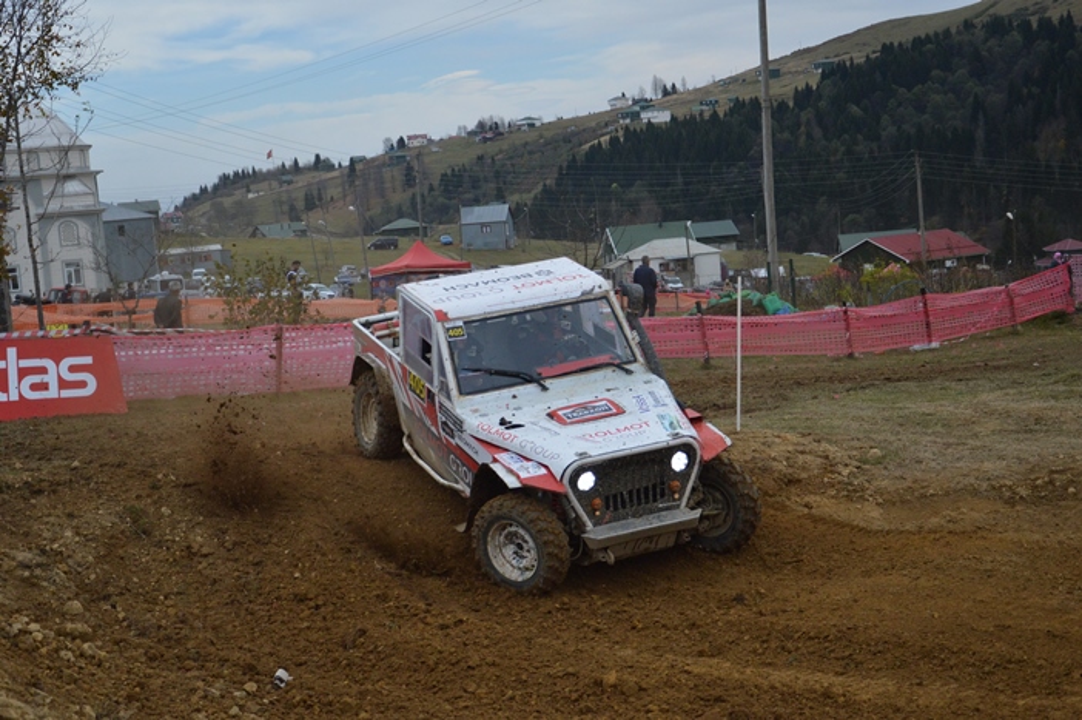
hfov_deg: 33.4
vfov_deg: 22.6
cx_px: 541
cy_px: 360
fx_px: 1802
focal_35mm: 60
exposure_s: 1/3200
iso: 800
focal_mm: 40
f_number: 4.5
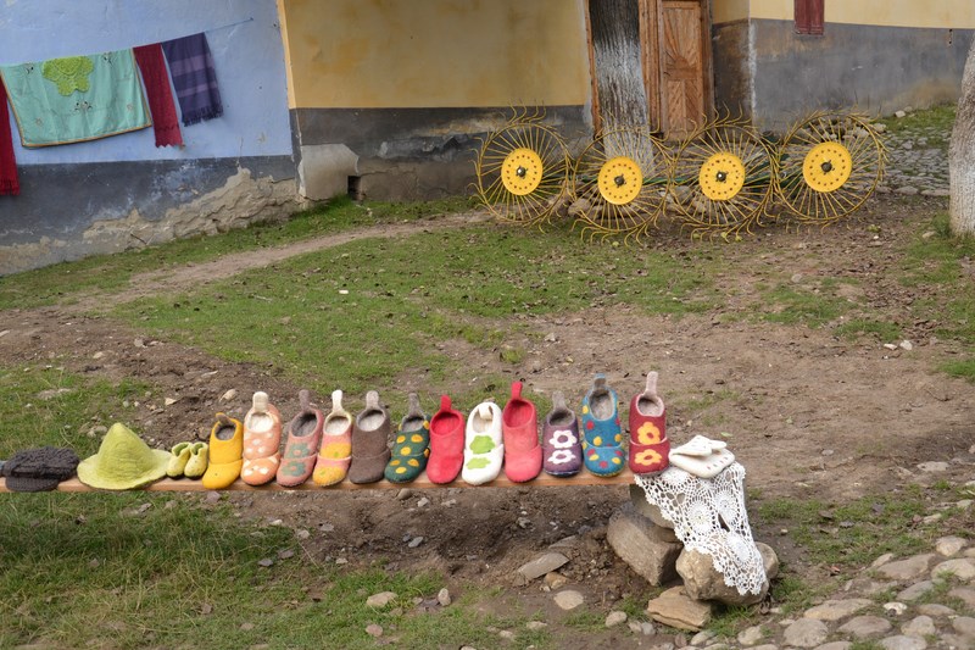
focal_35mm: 48
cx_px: 488
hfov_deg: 41.1
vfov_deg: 28.1
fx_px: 1300
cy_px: 325
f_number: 5.6
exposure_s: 1/125
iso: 360
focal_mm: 32
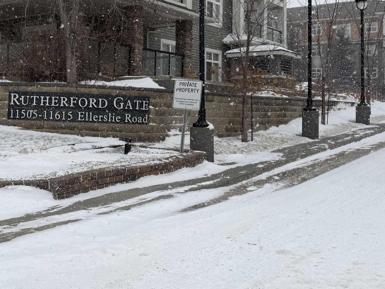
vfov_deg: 30.5
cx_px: 59
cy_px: 85
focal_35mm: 47
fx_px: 523
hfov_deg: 38.4
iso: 80
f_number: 1.78
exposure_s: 1/3021
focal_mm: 6.76
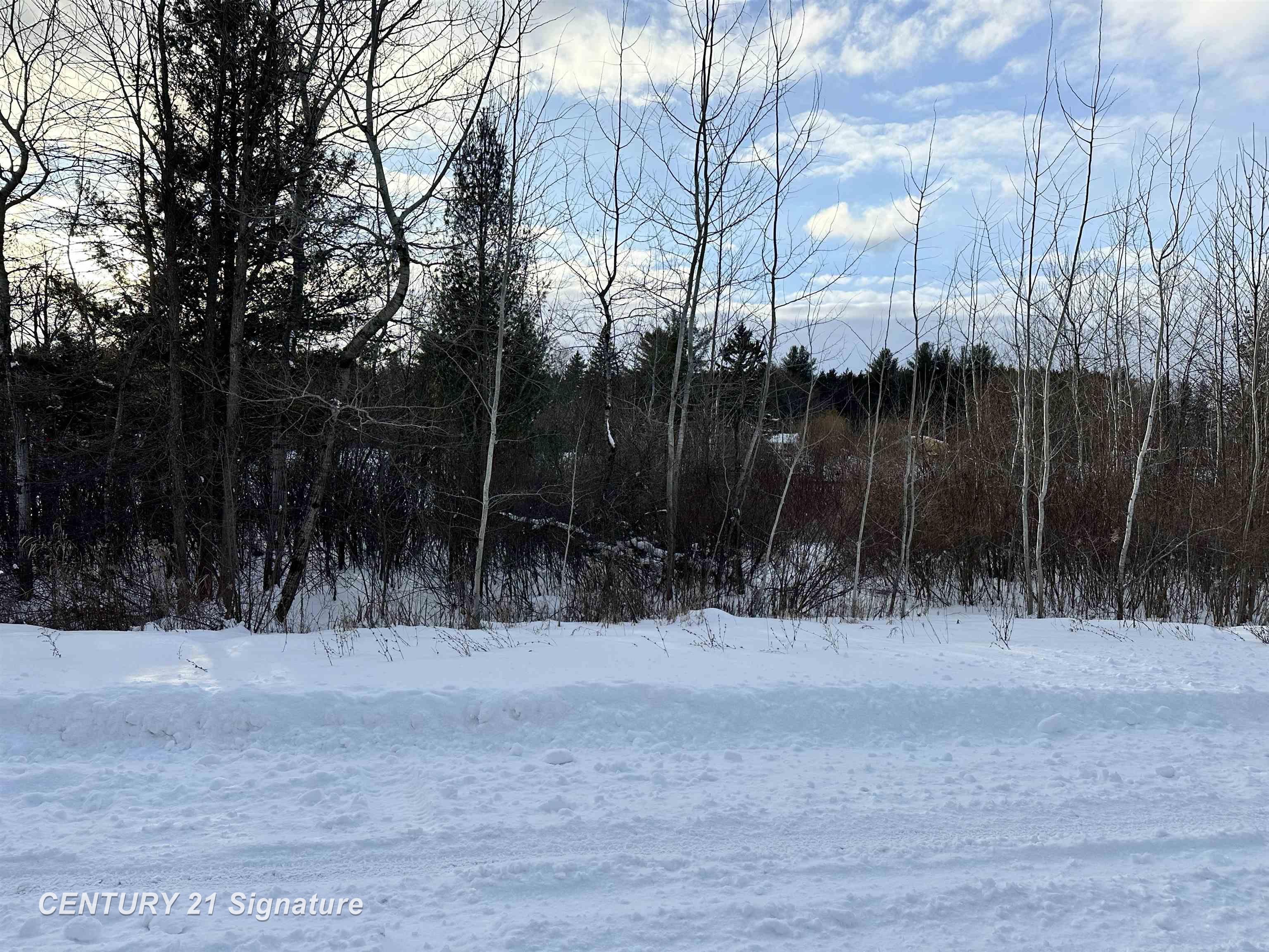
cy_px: 476
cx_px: 634
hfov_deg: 71.6
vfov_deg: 56.8
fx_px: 880
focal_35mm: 24
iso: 80
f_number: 1.78
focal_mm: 6.86
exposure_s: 1/3155
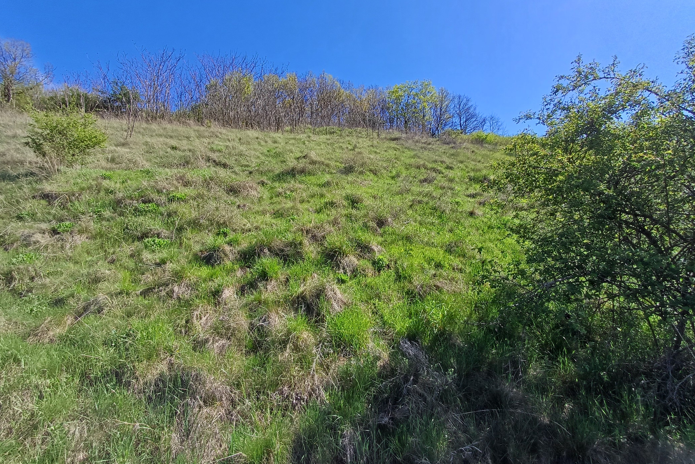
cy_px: 210
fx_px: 328
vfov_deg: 70.3
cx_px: 352
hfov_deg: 93.3
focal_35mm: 17
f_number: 2.2
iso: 40
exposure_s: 1/928
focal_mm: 1.64
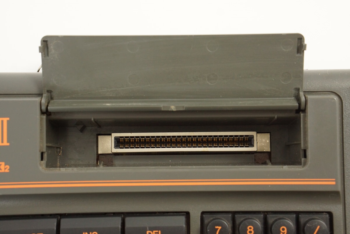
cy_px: 117
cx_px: 175
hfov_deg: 27.0
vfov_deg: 18.2
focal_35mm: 75
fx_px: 729
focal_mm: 50
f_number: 6.3
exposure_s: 1/60
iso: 1600
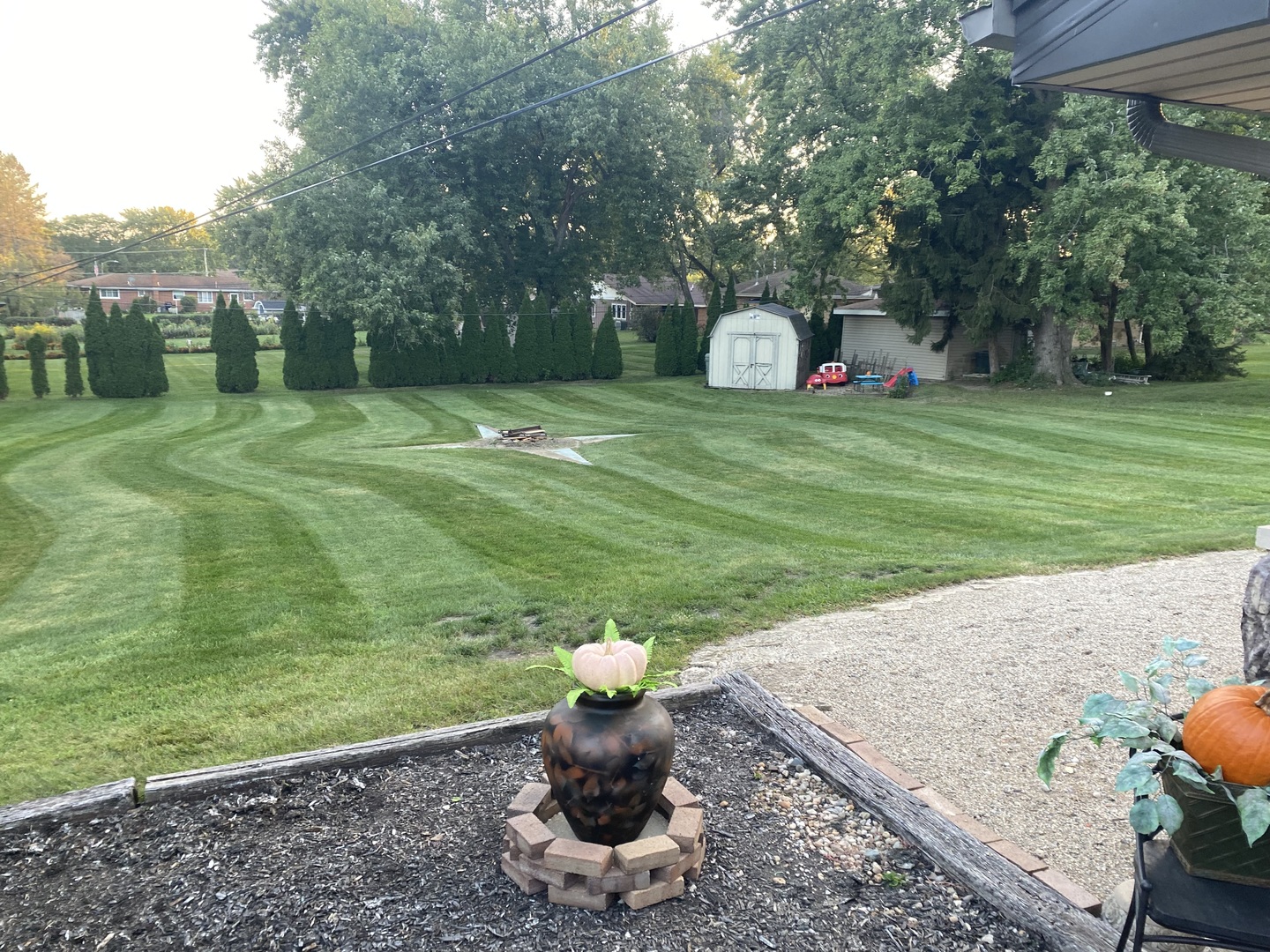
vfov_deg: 53.1
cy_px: 476
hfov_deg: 67.3
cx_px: 635
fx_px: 954
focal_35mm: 26
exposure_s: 1/121
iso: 125
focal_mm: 4.25
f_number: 1.8
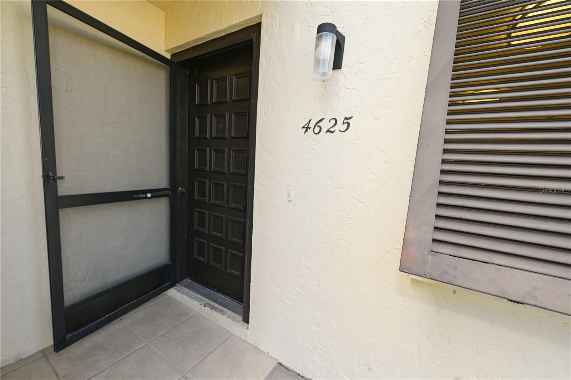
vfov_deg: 79.2
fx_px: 230
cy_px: 190
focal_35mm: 14
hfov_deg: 102.3
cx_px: 286
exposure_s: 1/60
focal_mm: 14.5
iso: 720
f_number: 4
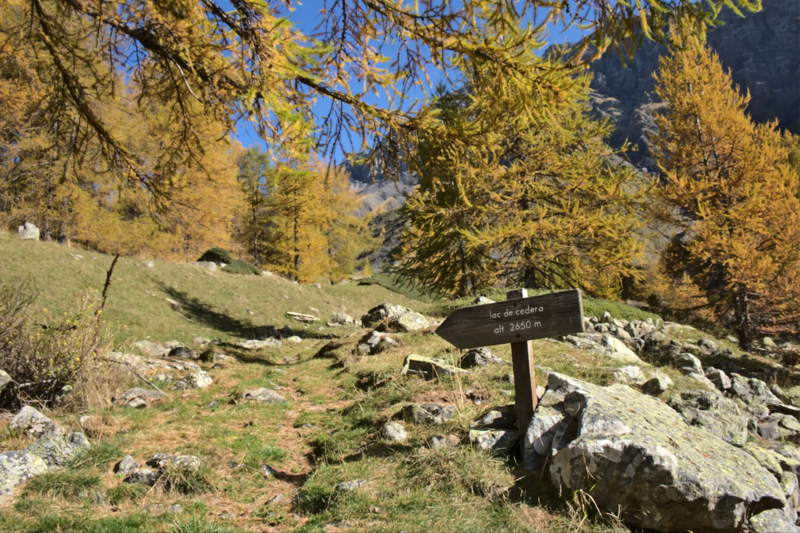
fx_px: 644
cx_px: 400
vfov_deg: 45.0
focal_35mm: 29
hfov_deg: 63.7
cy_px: 266
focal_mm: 19.6
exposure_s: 1/30
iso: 160
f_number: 18
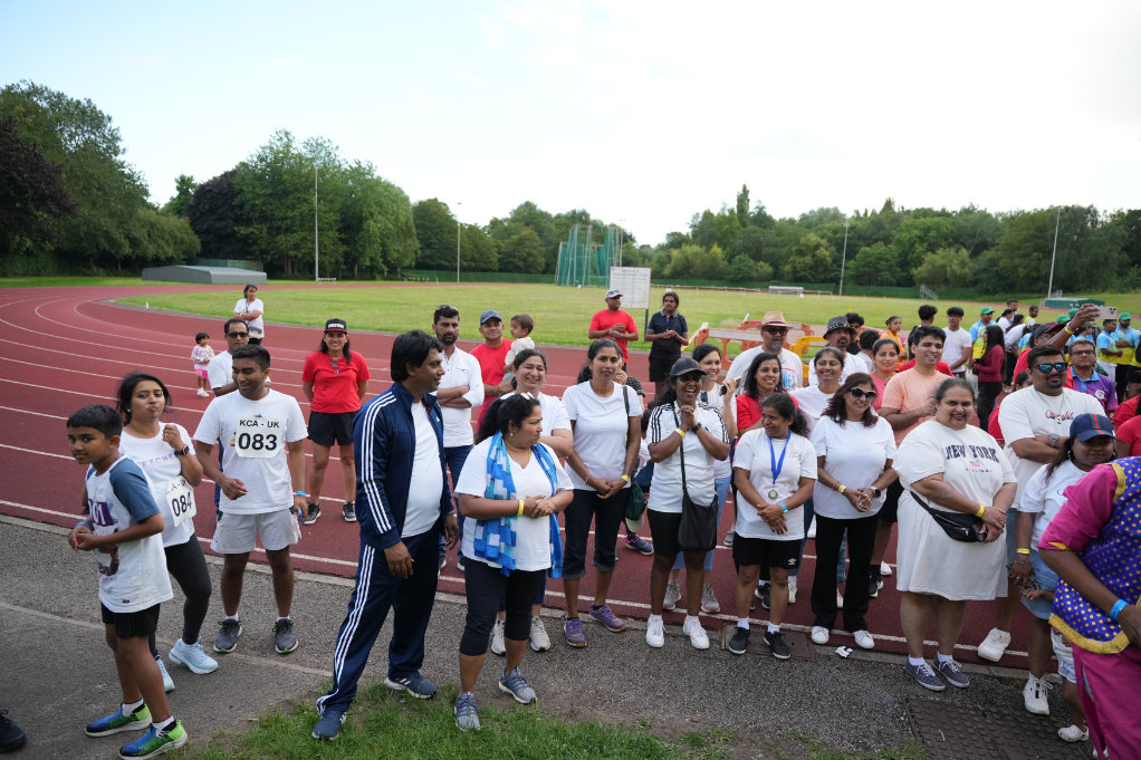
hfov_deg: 73.8
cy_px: 380
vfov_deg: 53.1
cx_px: 570
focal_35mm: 24
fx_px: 760
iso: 250
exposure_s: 1/800
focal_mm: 24
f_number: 2.8
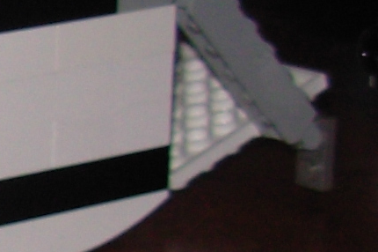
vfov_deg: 5.3
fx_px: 2717
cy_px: 247
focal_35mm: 259
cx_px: -674
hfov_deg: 7.2
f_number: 2.9
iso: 50
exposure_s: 1/32
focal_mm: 6.3
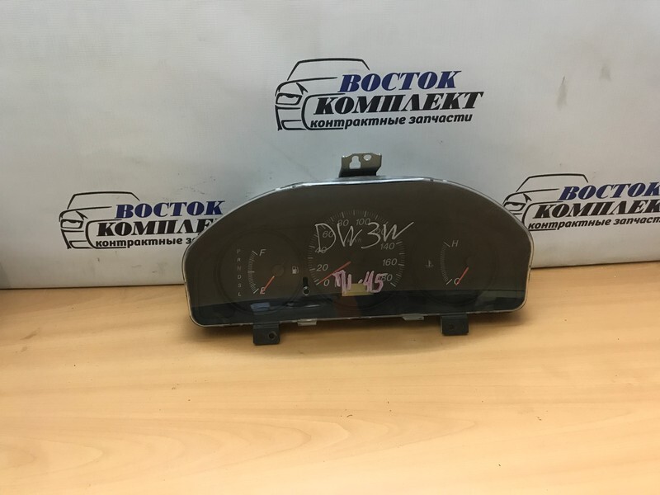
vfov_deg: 49.7
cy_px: 248
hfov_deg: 63.4
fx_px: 534
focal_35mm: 28
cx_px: 330
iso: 100
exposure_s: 1/17
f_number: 1.8
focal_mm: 3.99
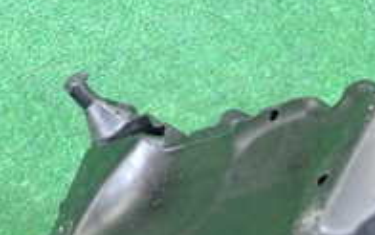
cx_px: 356
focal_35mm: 81
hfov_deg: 24.6
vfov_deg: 15.1
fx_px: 829
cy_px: 338
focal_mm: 4.5
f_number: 2
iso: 1000
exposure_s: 1/125
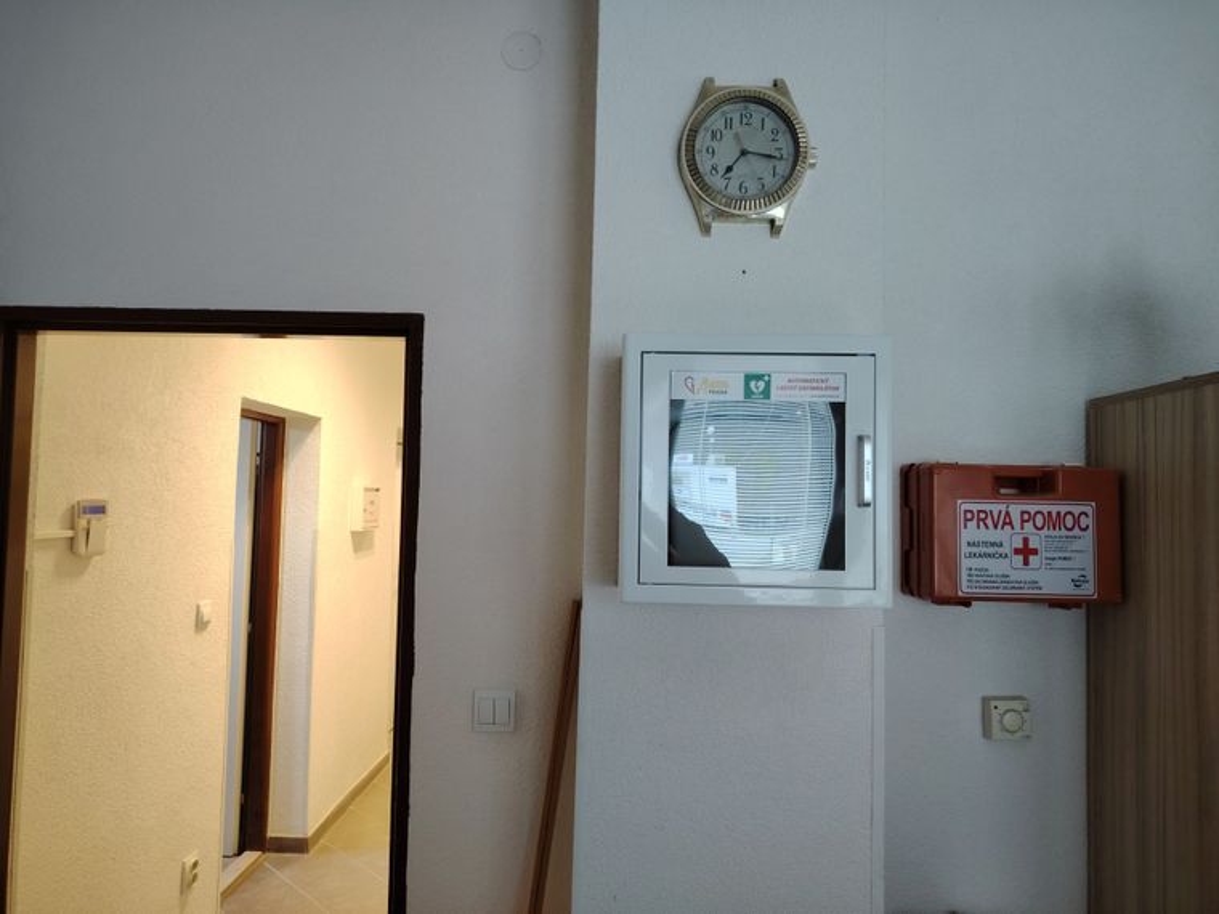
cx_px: 610
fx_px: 845
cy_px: 457
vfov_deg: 56.8
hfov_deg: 71.6
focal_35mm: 24
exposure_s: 1/33.3
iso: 866
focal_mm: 5.25
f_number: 1.75
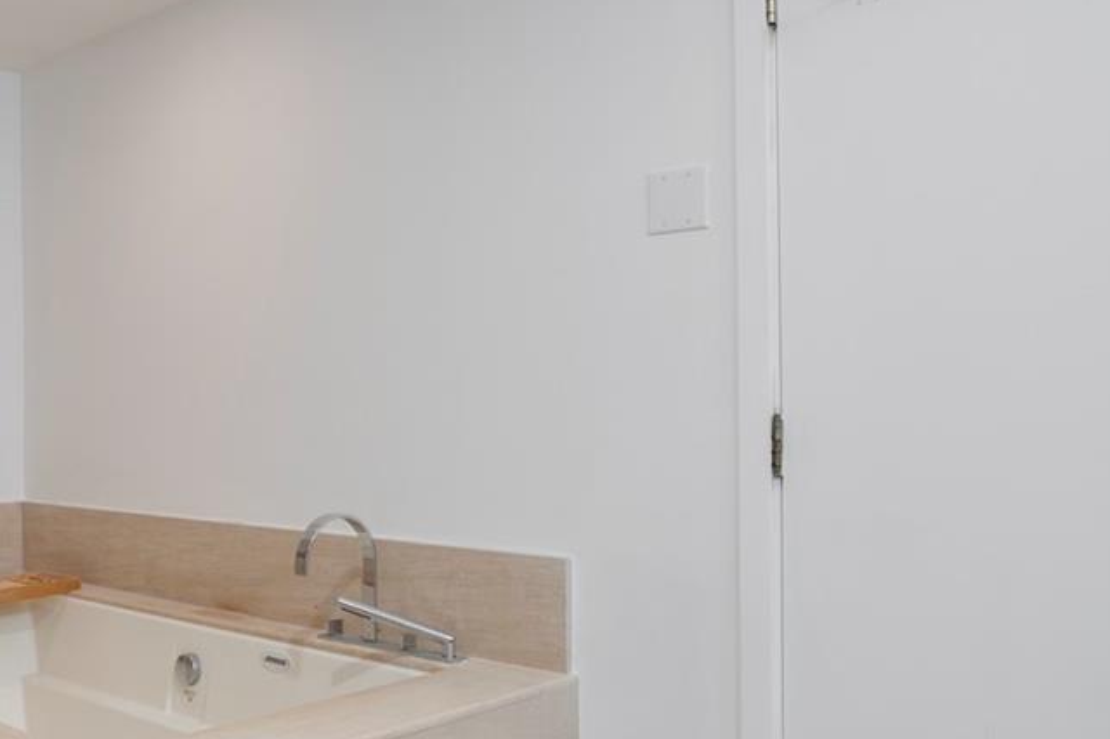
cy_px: 416
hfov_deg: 49.4
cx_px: 248
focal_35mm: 37
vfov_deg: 35.9
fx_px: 1140
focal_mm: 14.8
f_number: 8
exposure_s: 1/20
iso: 100
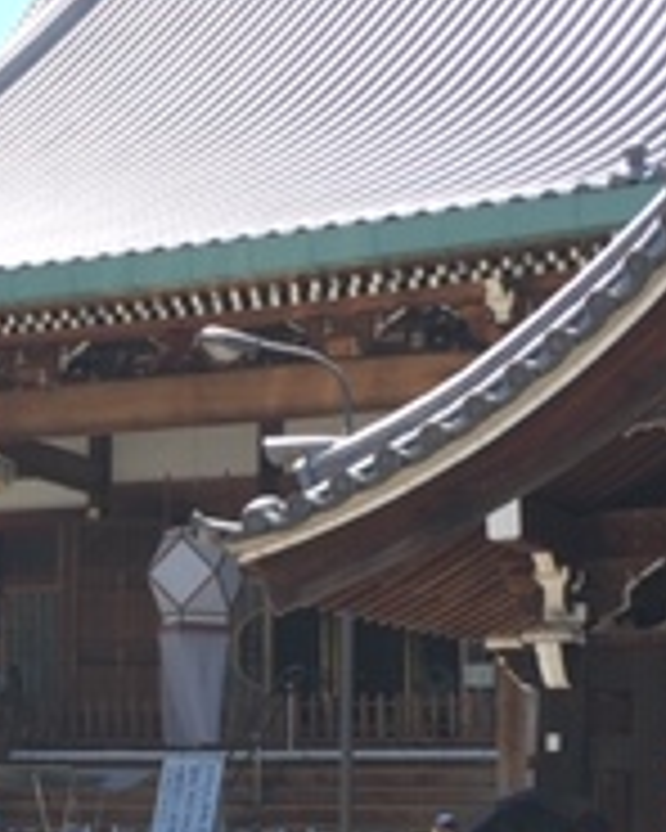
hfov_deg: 15.4
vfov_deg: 19.5
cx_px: 4
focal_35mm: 98
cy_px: 522
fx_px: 2415
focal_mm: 4.15
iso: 25
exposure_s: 1/496
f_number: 2.2
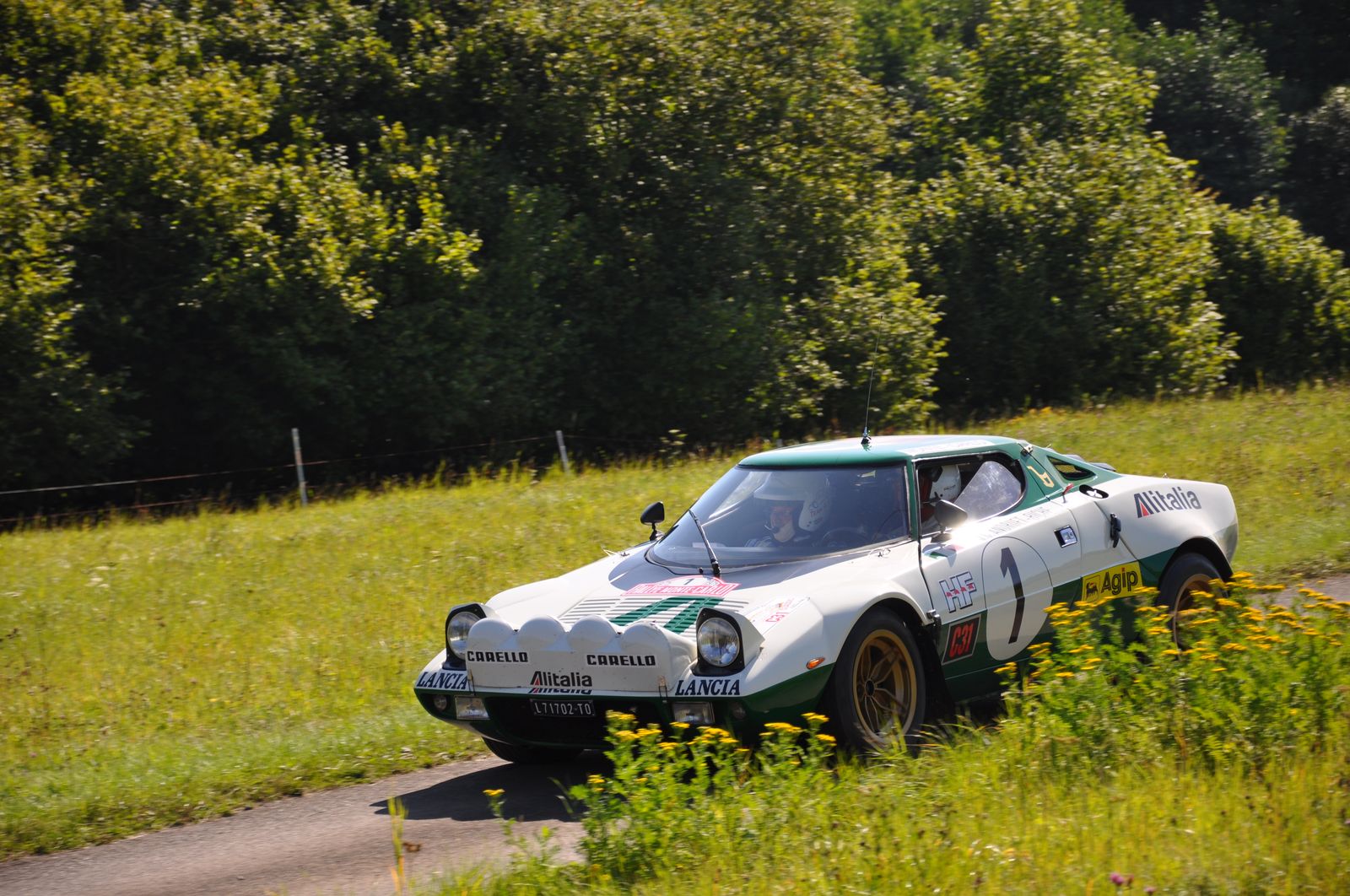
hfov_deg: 13.1
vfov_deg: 8.7
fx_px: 5898
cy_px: 448
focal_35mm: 158
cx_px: 675
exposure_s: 1/640
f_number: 6.3
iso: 200
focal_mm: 105
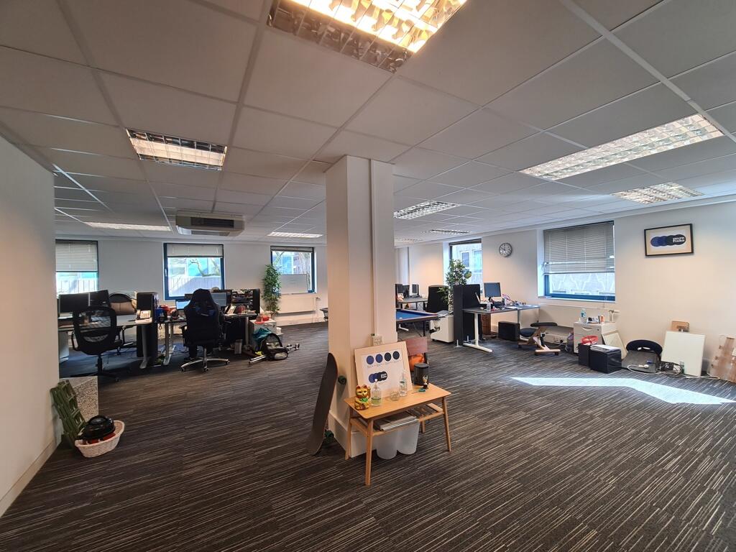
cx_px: 368
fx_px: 276
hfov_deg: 106.2
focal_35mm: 13
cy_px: 276
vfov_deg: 89.9
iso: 125
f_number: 2.2
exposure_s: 1/50
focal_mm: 2.2
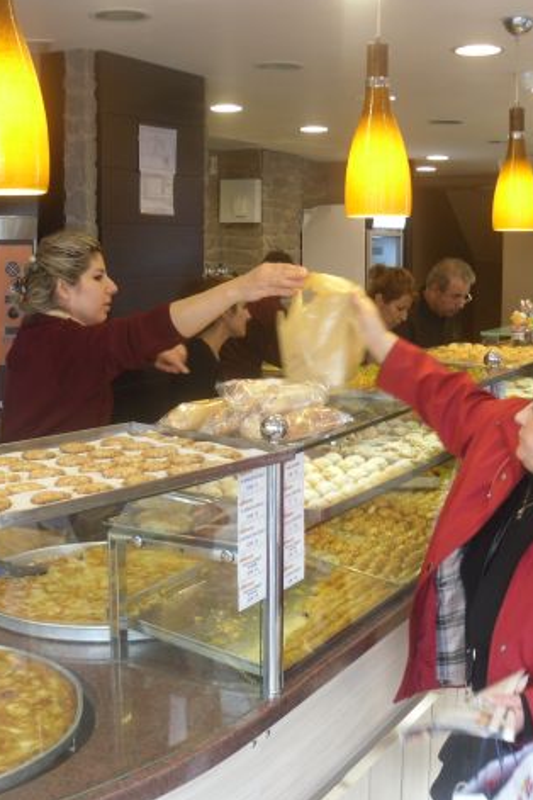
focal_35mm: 48
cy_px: 399
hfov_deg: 28.0
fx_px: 1066
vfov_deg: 41.1
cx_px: 222
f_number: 2.8
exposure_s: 1/45
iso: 100
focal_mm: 6
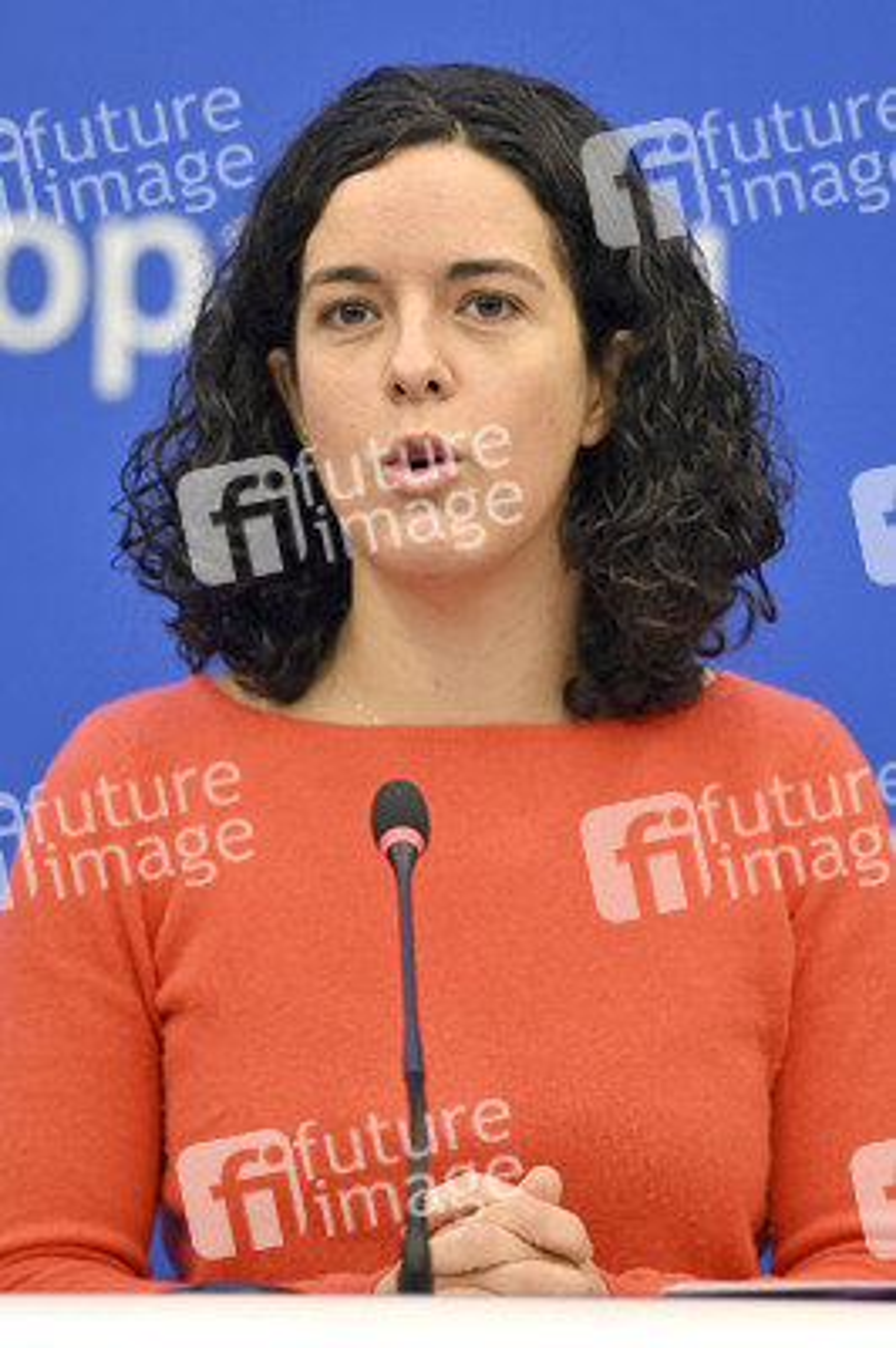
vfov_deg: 11.1
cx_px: 448
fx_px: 6918
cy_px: 674
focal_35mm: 185
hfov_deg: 7.4
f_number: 2.8
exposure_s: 1/160
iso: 640
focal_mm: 185
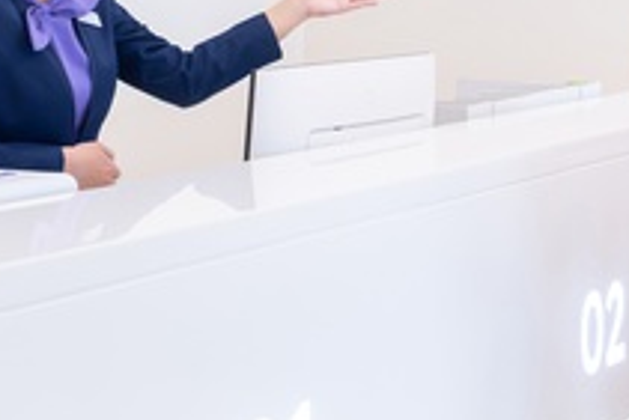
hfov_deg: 16.9
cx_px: 459
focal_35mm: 120
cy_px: -98
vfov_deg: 11.2
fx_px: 2102
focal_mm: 25.6
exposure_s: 1/160
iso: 1000
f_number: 5
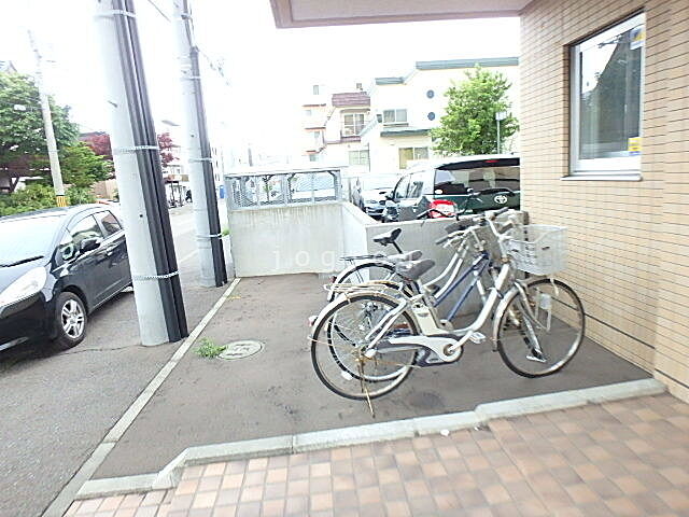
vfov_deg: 63.4
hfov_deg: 79.0
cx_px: 344
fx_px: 418
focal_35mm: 21
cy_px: 258
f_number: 3.5
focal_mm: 3.7
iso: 640
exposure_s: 1/30
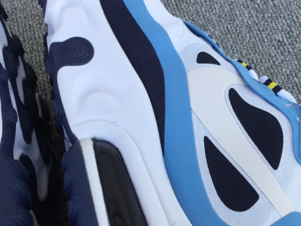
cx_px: 200
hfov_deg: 29.6
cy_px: 202
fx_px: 565
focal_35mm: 65
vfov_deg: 22.1
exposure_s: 1/122
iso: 25
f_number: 2.4
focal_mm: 3.3
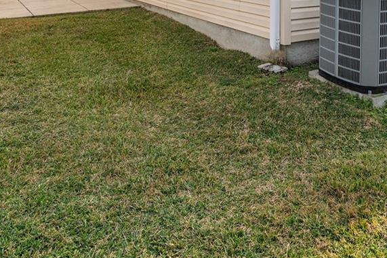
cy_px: -40
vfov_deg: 28.4
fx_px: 452
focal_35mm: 42
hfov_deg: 42.8
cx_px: 342
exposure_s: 1/640
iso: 250
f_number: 8
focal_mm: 15
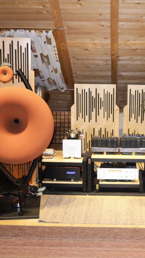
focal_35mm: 57
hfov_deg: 20.7
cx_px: 125
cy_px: 129
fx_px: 390
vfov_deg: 36.6
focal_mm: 24
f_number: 4
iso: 2200
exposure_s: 1/60
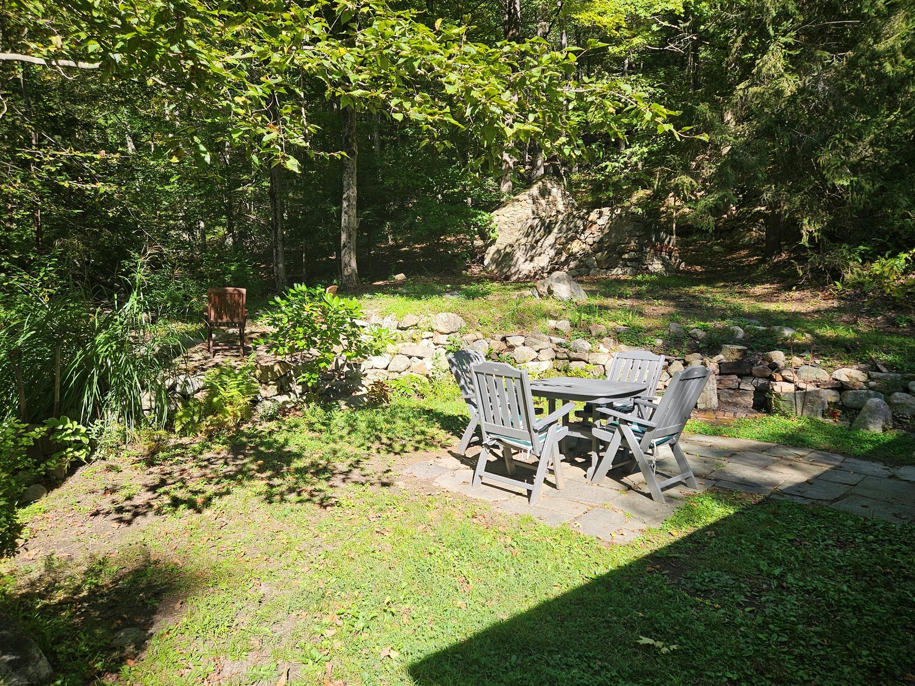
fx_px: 634
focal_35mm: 24
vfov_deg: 56.8
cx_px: 440
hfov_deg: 71.6
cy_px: 347
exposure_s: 1/591
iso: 25
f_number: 1.8
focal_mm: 5.4
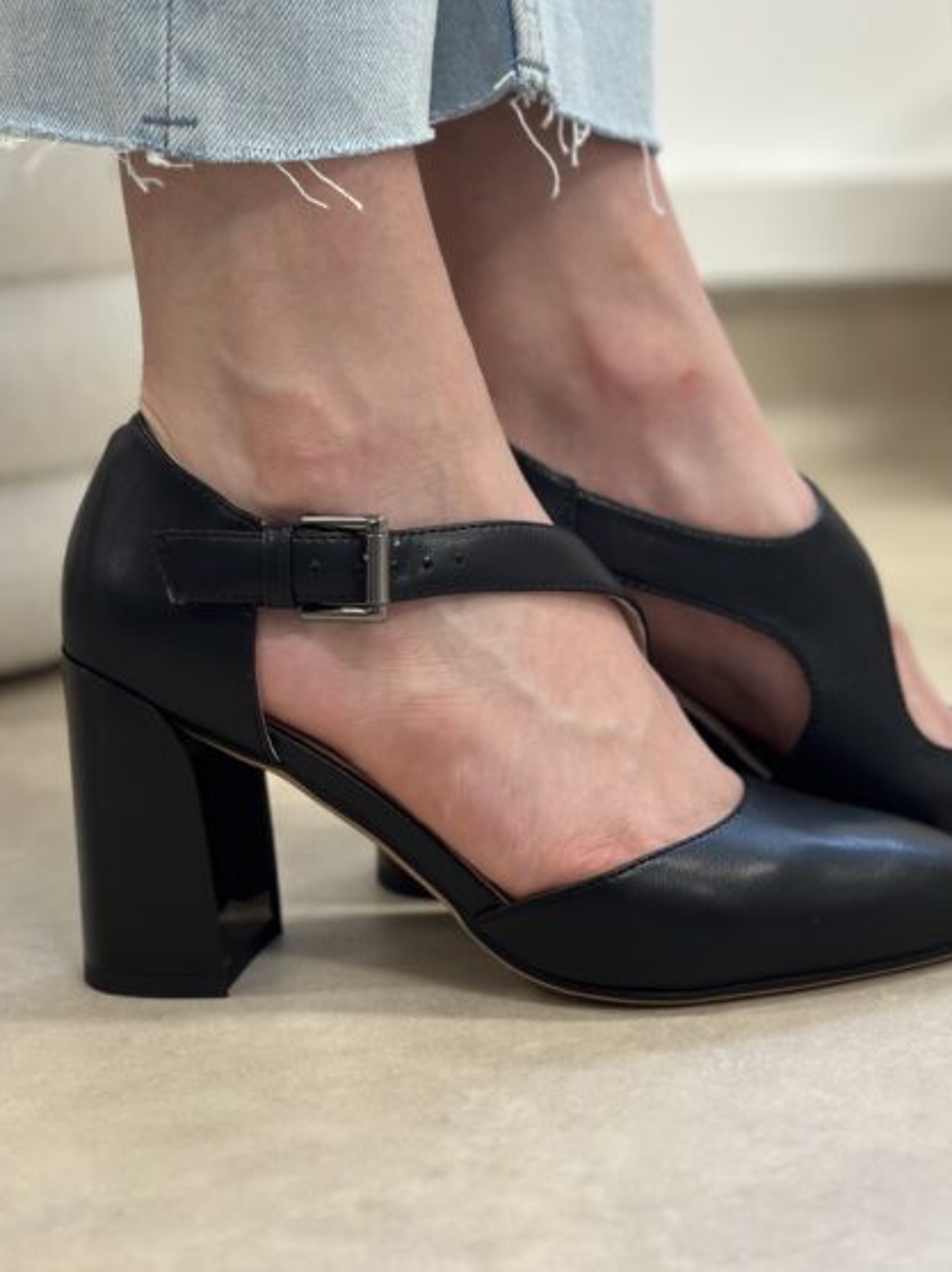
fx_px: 2533
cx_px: 591
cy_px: 452
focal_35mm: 69
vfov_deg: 28.0
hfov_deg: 21.2
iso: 125
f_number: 1.78
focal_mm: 6.86
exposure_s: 1/50
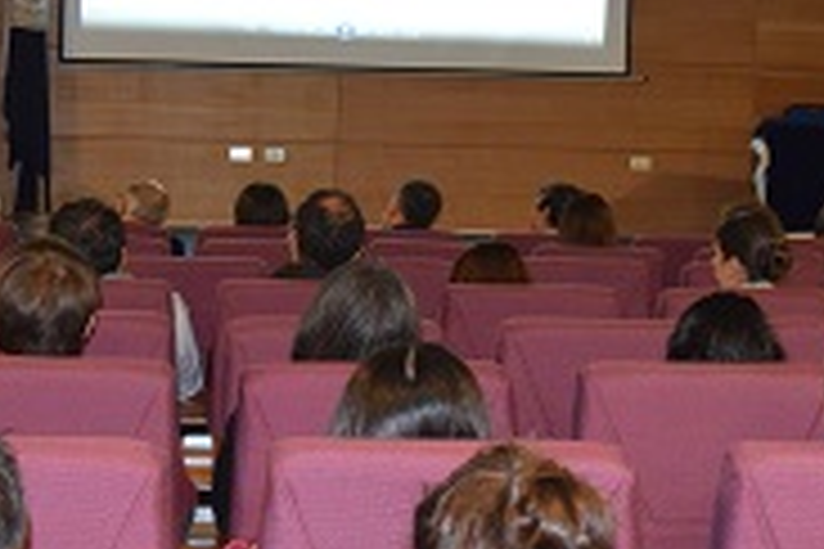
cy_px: 124
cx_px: 439
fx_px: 2476
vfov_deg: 12.6
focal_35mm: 108
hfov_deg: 18.9
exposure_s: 1/60
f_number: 4.2
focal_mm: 31
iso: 2500
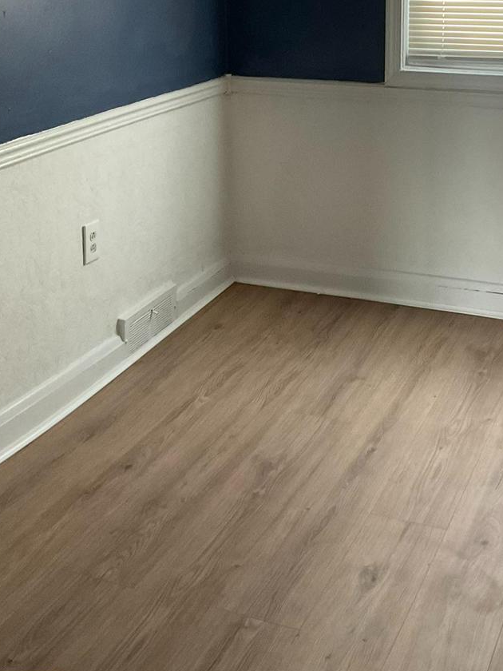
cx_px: 320
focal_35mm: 53
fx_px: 1027
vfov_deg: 34.9
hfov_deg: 27.4
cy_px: 127
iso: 125
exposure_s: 1/60
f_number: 1.8
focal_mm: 3
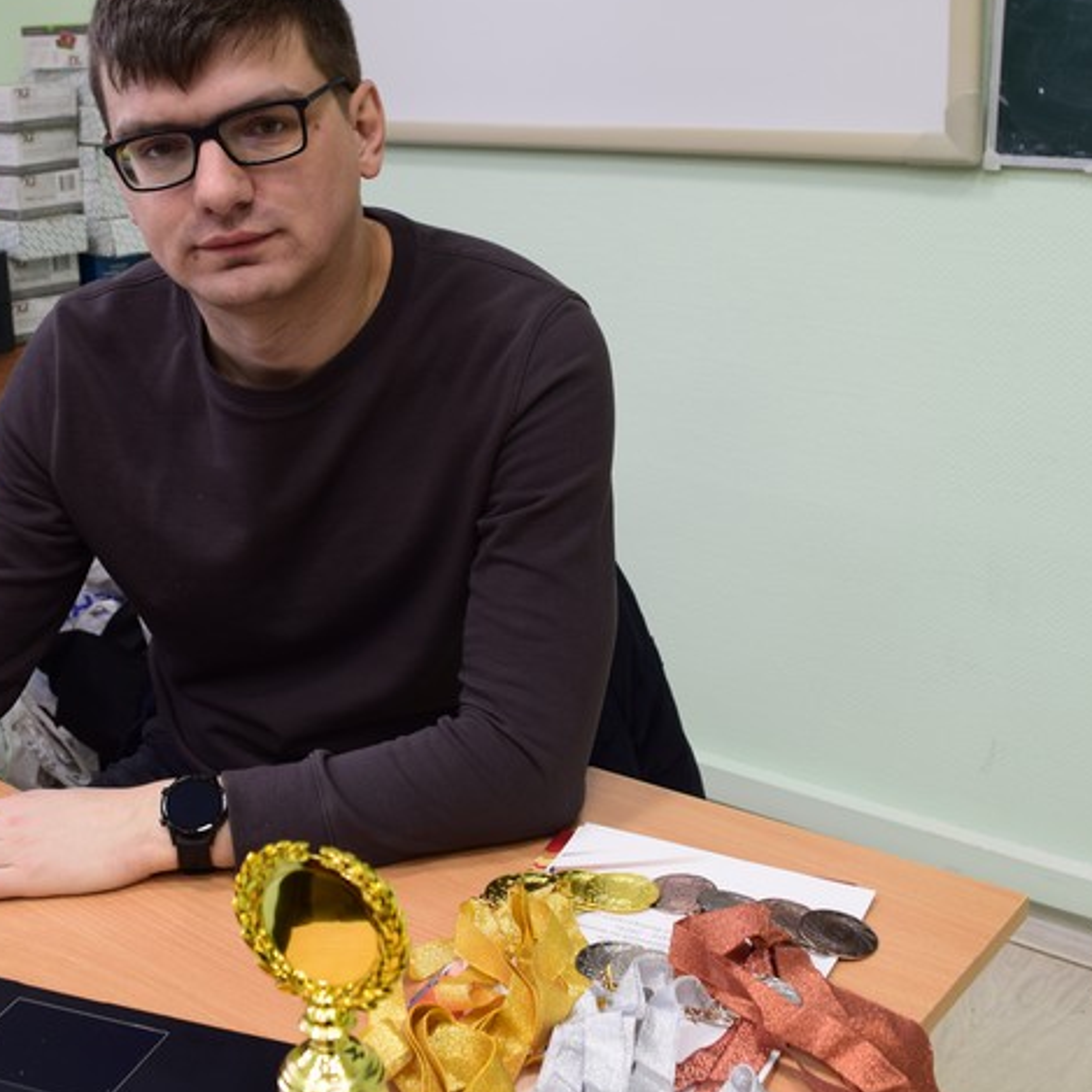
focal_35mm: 44
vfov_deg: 38.3
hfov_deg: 38.2
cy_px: 482
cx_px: 426
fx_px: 1570
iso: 400
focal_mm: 20
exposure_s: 1/25
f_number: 7.1
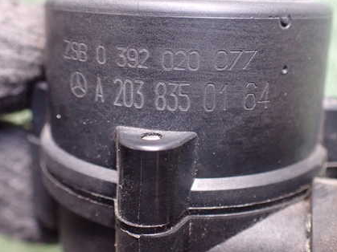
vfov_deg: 33.5
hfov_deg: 43.9
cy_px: 101
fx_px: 419
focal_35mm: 43
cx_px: 175
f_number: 2.3
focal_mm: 5.4
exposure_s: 1/100
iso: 800
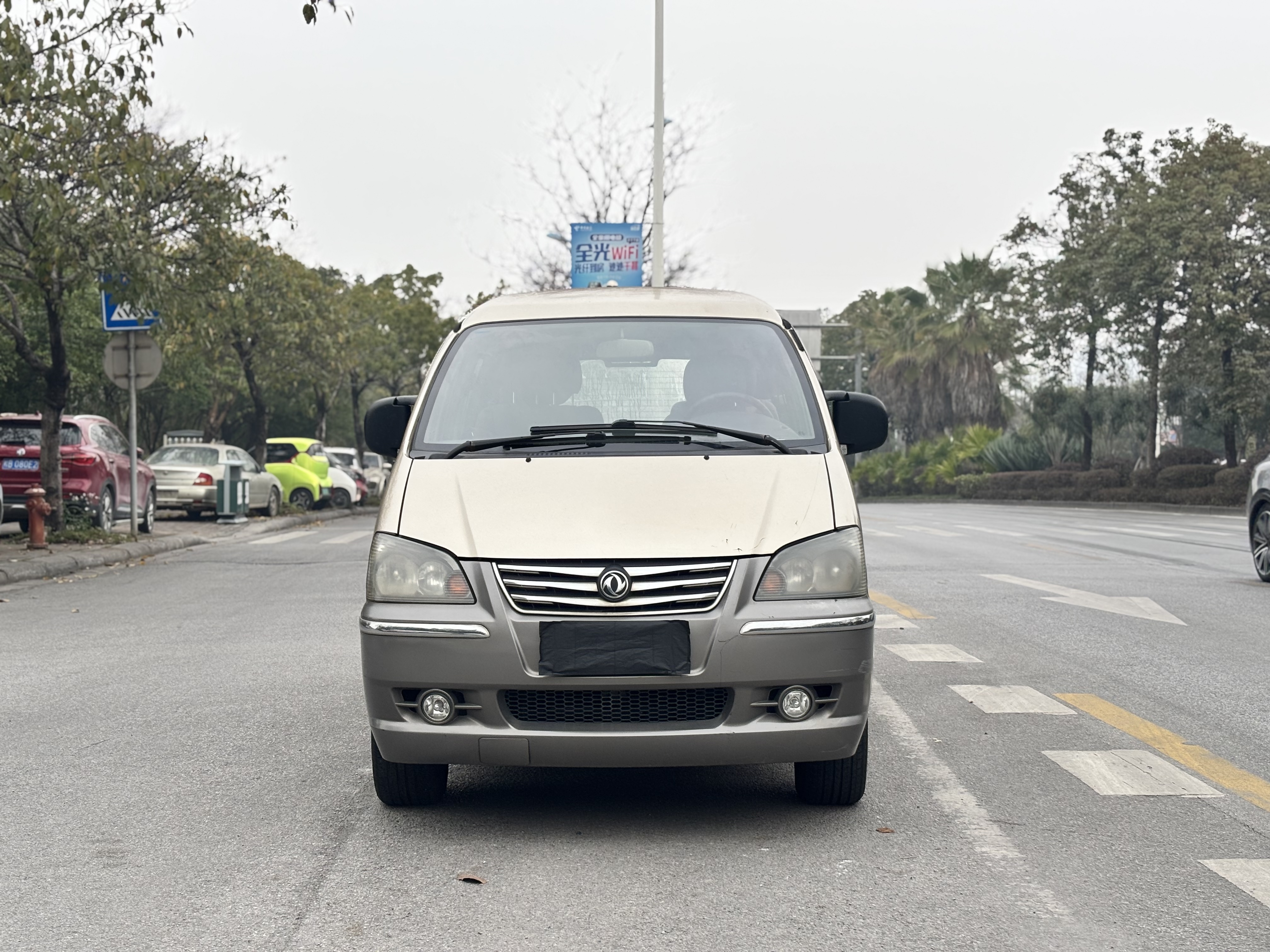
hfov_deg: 36.8
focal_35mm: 52
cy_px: 476
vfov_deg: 28.0
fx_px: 1908
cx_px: 635
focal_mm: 5.96
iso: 32
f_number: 1.6
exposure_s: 1/574
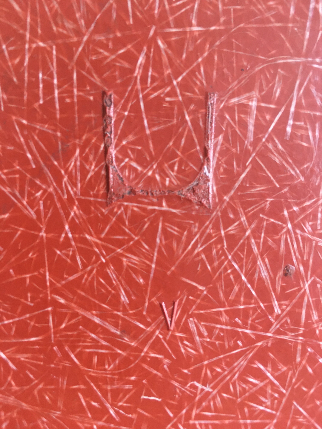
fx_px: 360
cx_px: 161
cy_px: 214
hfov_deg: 48.2
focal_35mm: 29
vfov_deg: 61.7
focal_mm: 4.15
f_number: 2.2
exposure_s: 1/33
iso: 100
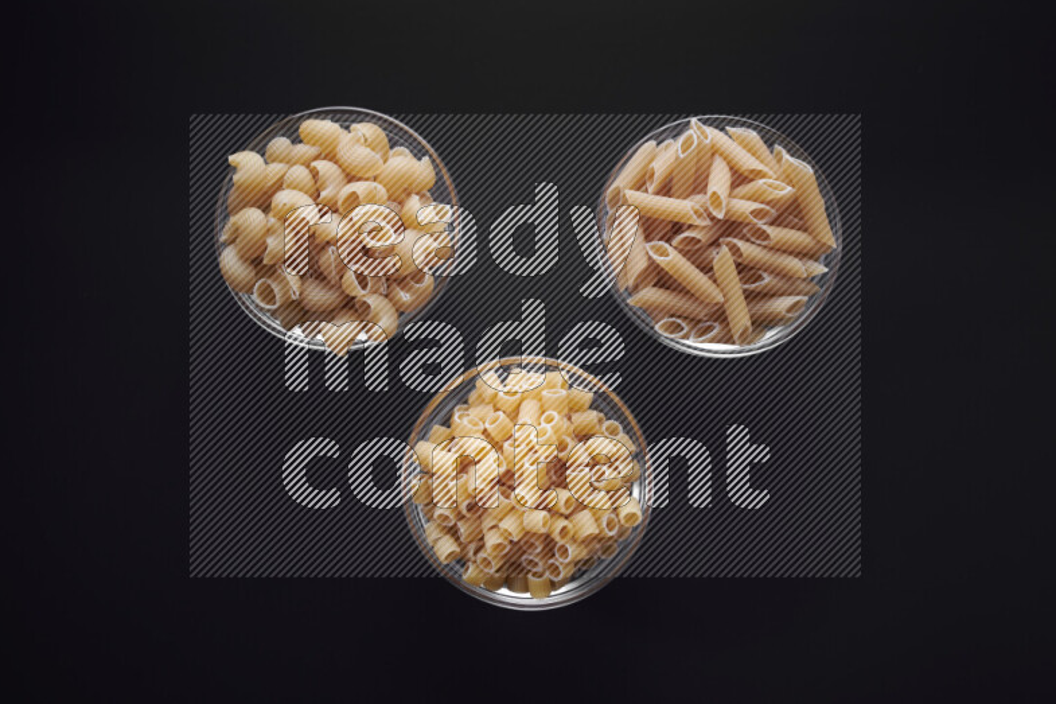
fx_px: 1496
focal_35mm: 51
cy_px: 346
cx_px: 525
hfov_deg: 38.9
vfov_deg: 26.5
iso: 100
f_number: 8
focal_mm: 50
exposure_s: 1/100
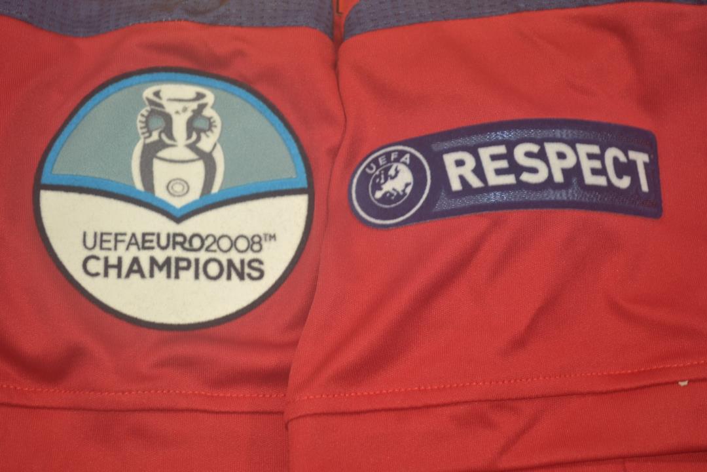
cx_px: 354
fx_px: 1326
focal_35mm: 68
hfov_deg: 29.9
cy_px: 236
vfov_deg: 20.2
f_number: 5.3
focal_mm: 45
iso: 200
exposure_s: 1/60
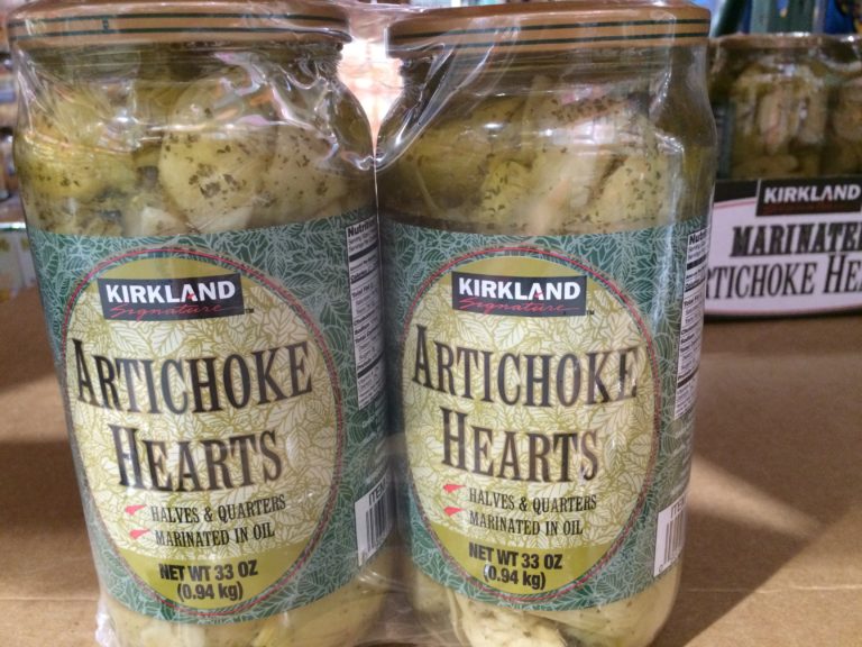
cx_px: 431
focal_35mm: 29
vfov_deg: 48.2
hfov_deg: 61.7
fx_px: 722
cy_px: 324
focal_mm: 4.15
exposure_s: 1/24
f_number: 2.2
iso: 320
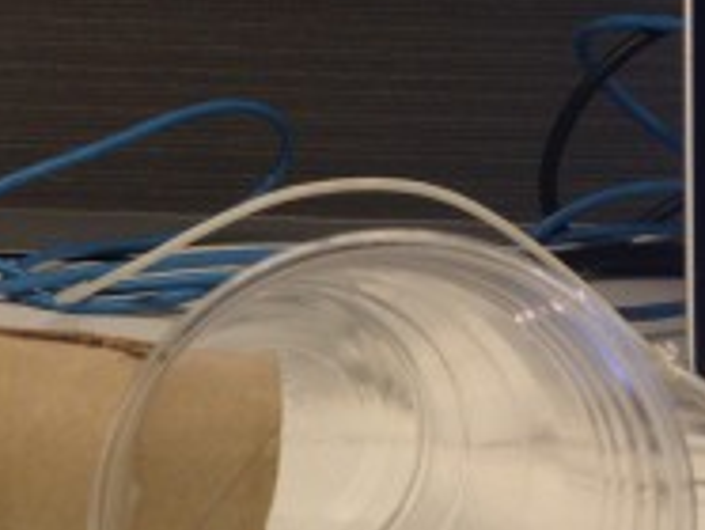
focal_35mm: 101
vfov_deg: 14.6
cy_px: 430
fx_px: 2060
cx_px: -45
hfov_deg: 18.8
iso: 80
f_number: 2.4
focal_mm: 4.12
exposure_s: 1/20
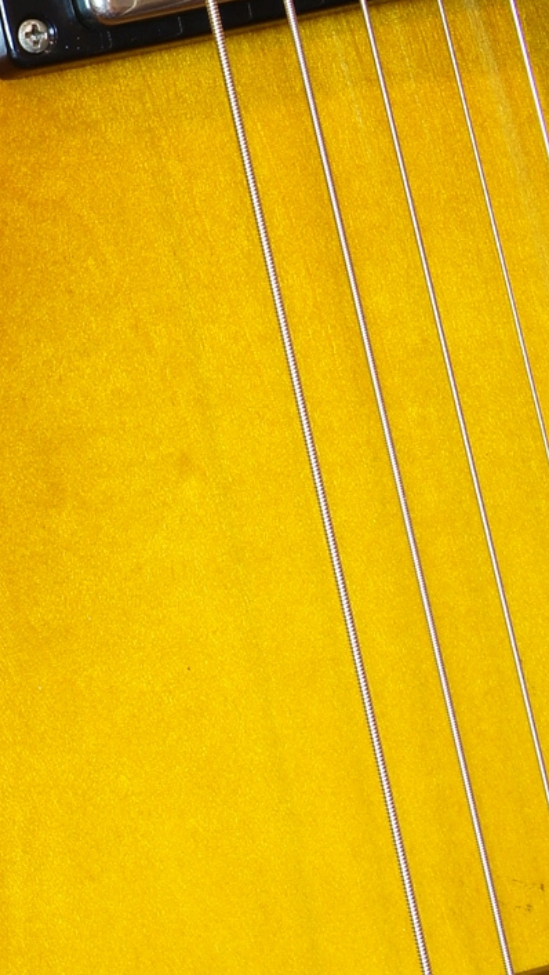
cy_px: -87
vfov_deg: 11.9
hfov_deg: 6.8
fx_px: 4596
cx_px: -177
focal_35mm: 178
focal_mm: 35
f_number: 9
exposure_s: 1/1.25
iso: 100
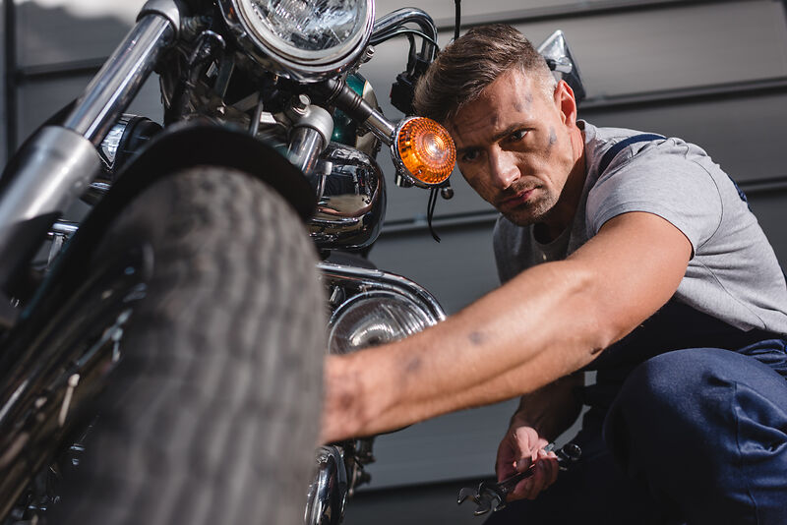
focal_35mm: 35
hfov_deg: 54.4
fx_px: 765
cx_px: 394
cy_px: 262
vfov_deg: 37.9
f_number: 3.5
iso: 100
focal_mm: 35
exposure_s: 1/200
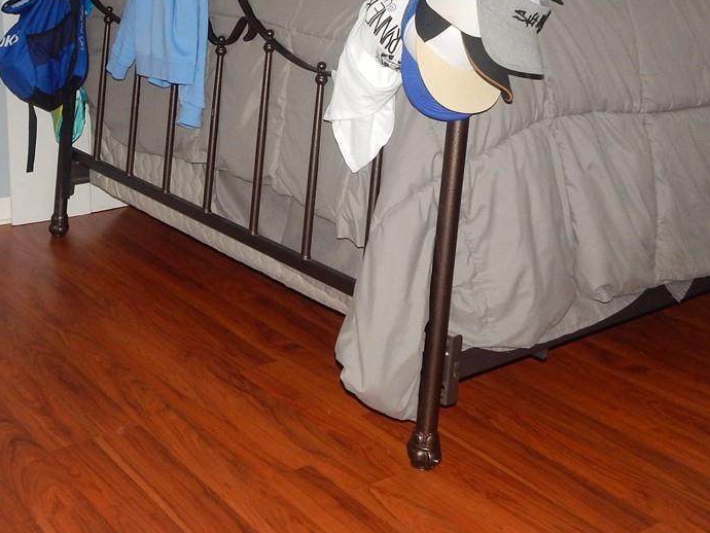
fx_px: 1046
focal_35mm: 51
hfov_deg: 37.0
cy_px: 29
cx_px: 227
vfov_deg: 27.3
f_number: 3
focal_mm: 4
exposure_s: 1/30
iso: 200
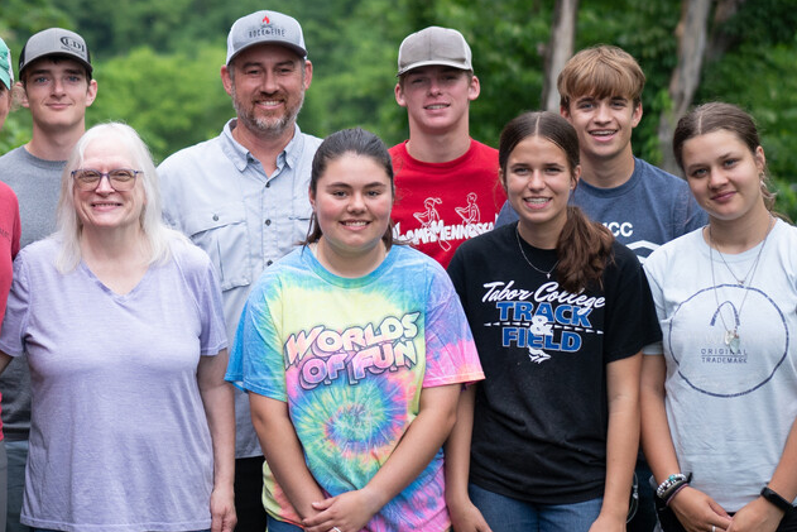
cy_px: 173
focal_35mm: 111
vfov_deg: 12.3
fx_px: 2458
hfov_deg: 18.2
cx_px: 110
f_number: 1.4
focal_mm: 35
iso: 500
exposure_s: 1/1000
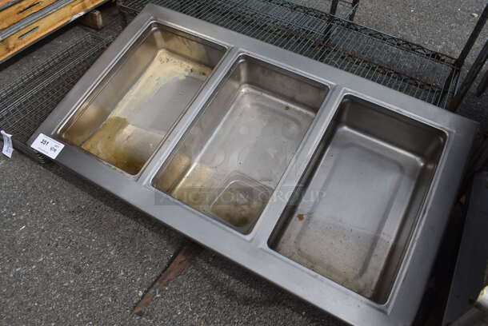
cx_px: 244
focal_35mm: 27
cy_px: 163
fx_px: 366
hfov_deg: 67.3
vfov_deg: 48.0
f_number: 8
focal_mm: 18
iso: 200
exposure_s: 1/500
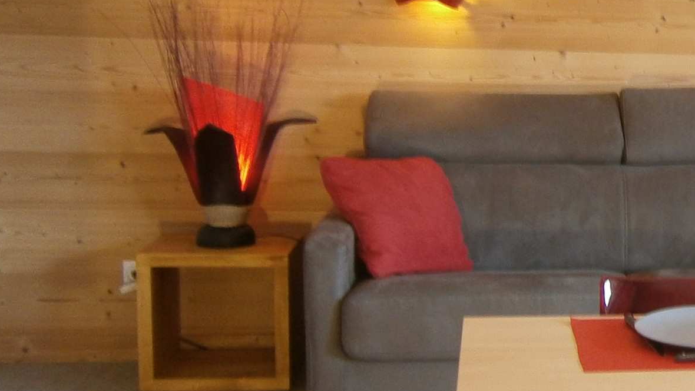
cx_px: 868
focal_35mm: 72
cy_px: 185
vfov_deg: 16.8
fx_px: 1327
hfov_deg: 25.8
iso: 100
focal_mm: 4.7
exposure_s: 1/30
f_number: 2.8
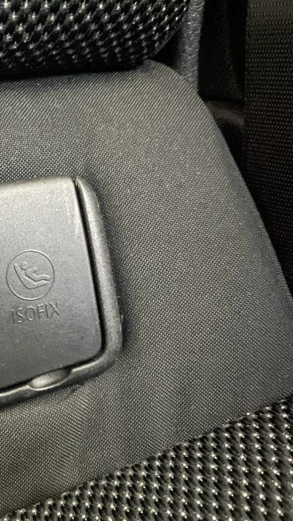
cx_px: 26
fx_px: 525
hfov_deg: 29.8
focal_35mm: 38
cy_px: 261
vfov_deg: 52.8
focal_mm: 4.2
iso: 2500
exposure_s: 1/4
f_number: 1.6
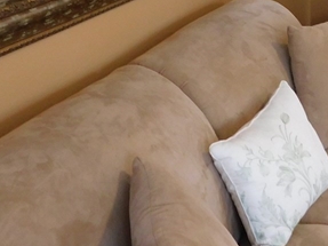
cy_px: -66
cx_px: 293
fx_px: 777
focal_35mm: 82
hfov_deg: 23.3
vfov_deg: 17.0
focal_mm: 4
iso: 180
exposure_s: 1/30
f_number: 3
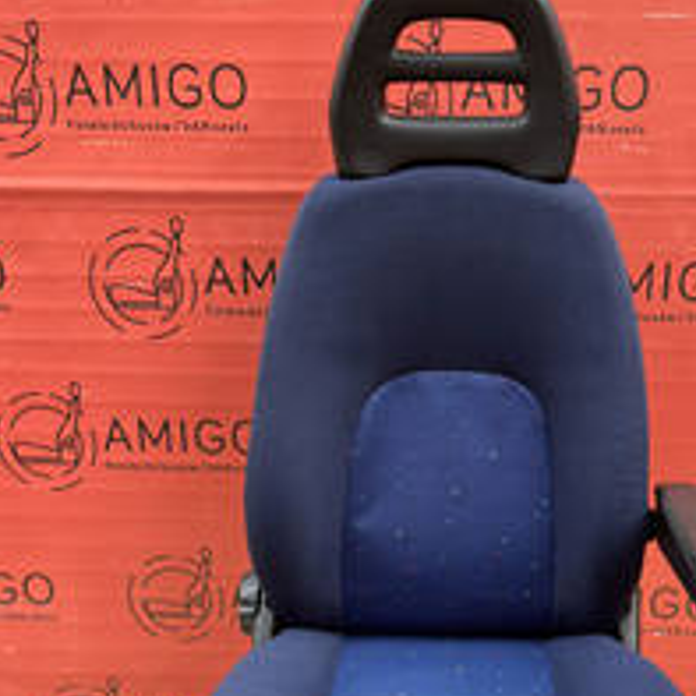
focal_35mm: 42
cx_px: 442
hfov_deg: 39.7
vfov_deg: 38.8
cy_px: 537
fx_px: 955
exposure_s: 1/122
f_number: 1.6
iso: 40
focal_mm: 5.1
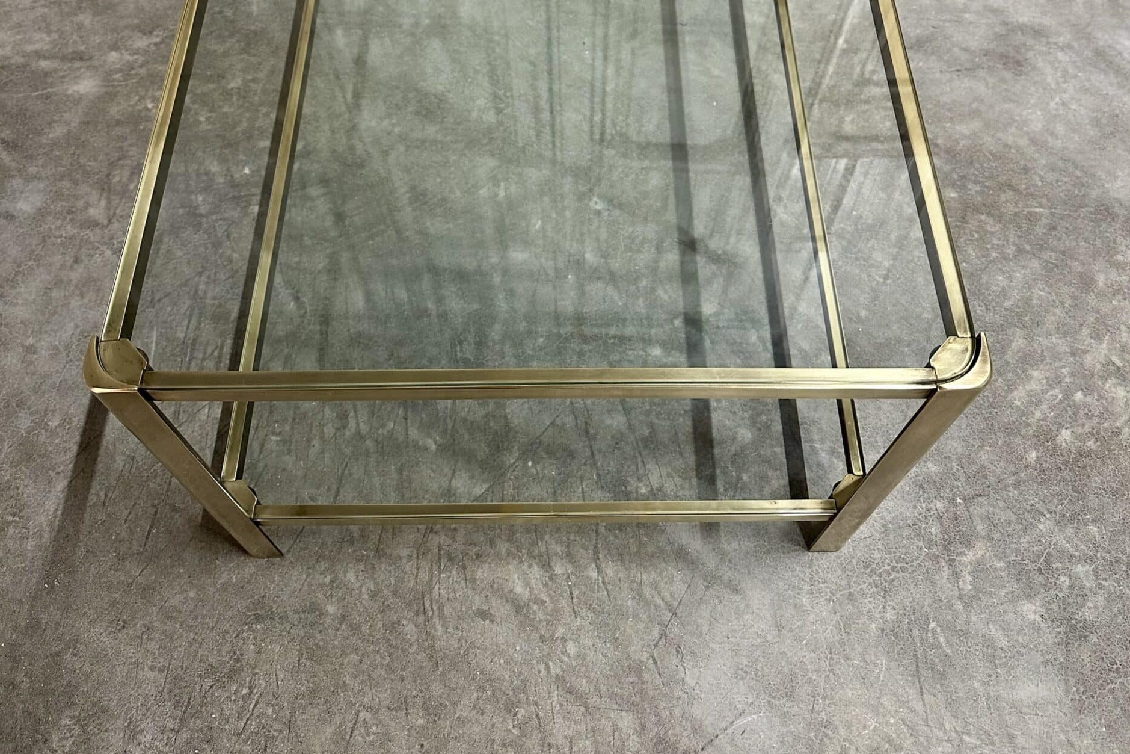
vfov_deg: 36.6
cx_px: 570
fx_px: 1067
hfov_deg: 55.8
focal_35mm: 34
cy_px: 87
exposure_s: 1/50
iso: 250
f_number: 1.78
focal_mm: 6.86
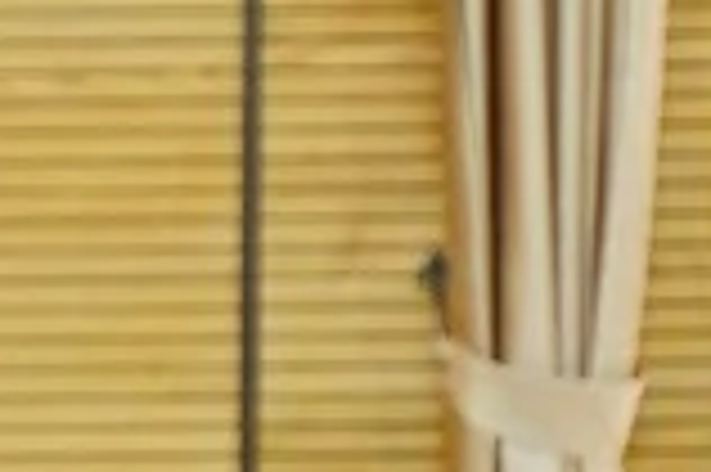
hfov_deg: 4.4
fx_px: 9075
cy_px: 784
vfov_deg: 3.0
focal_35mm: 460
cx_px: -963
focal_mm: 61
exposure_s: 1/160
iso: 800
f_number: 3.2
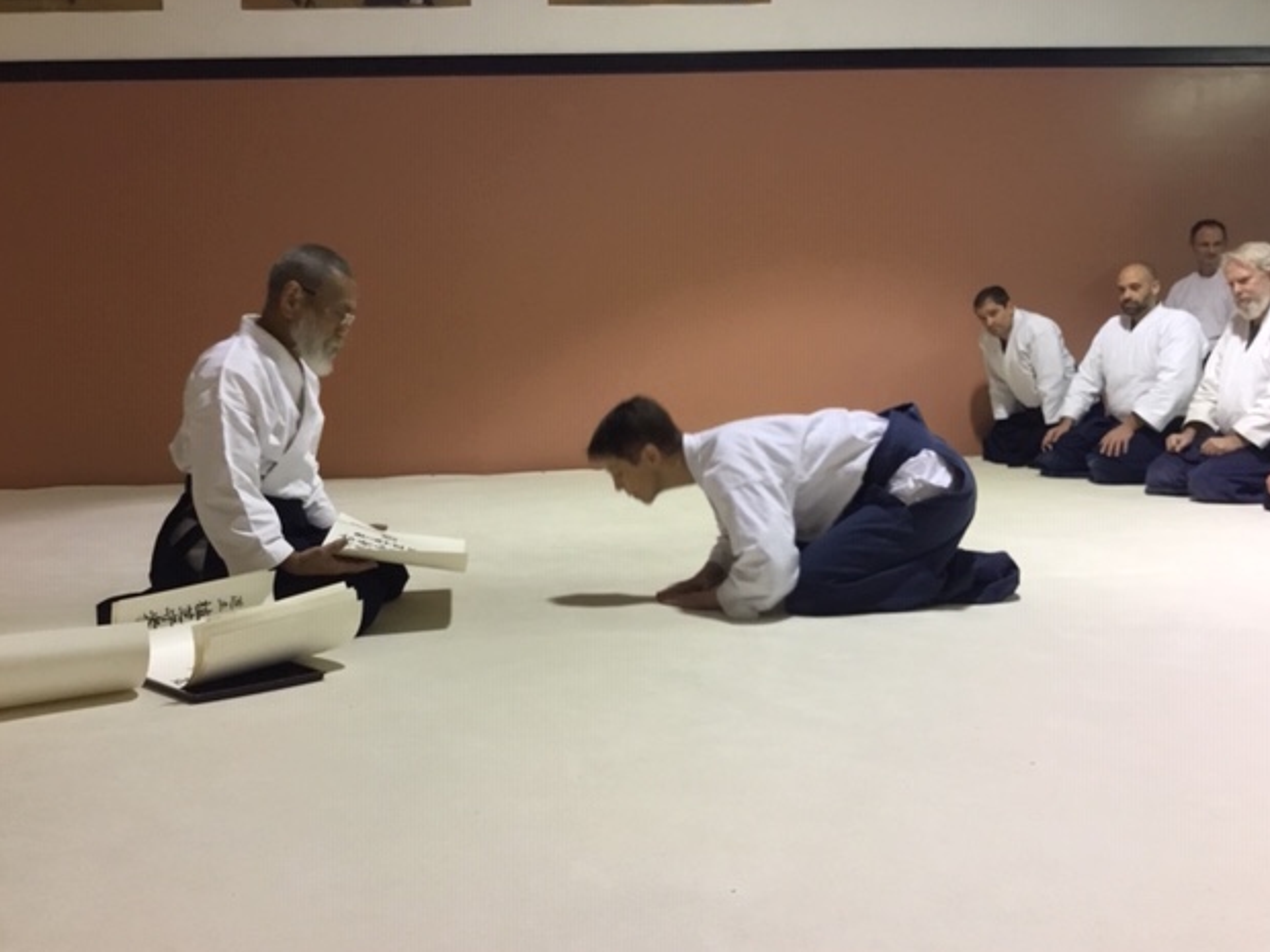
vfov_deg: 44.2
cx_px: 651
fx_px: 1174
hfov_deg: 56.8
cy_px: 481
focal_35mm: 32
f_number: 2.4
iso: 125
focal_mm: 3.3
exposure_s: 1/30
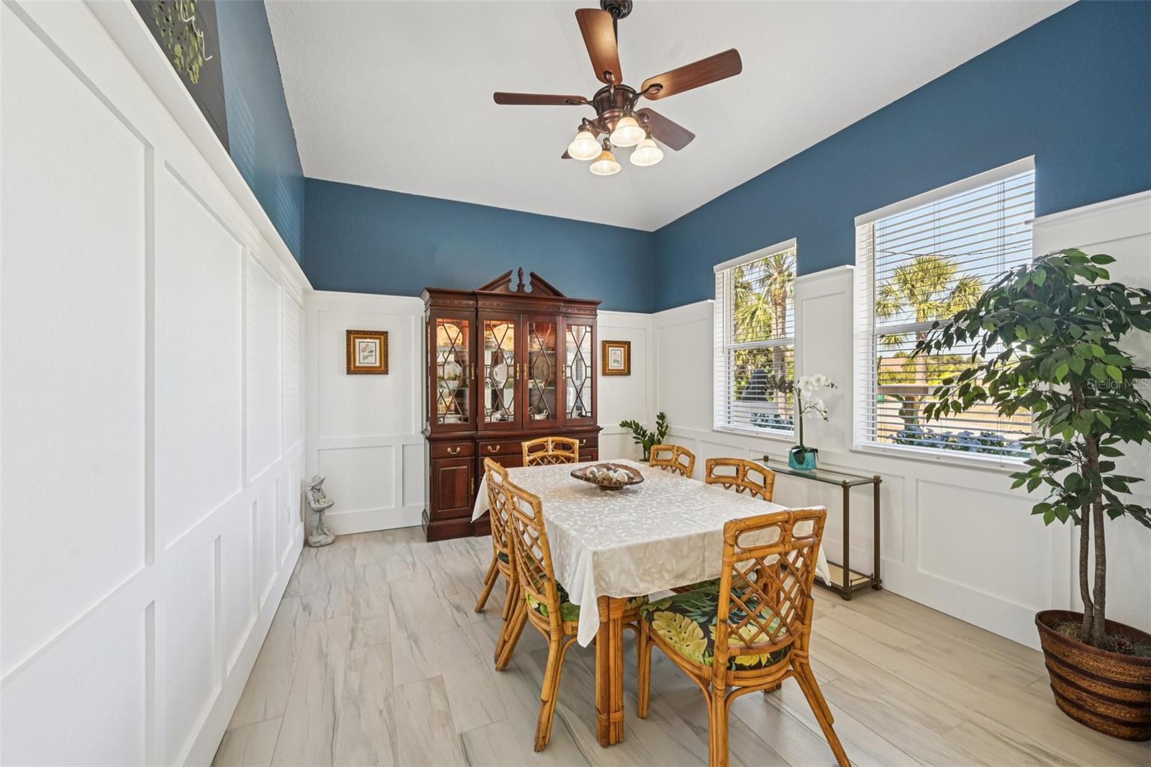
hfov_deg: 104.3
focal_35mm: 14
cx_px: 576
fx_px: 447
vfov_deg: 81.2
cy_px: 384
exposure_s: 1/60
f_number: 8
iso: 400
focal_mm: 14
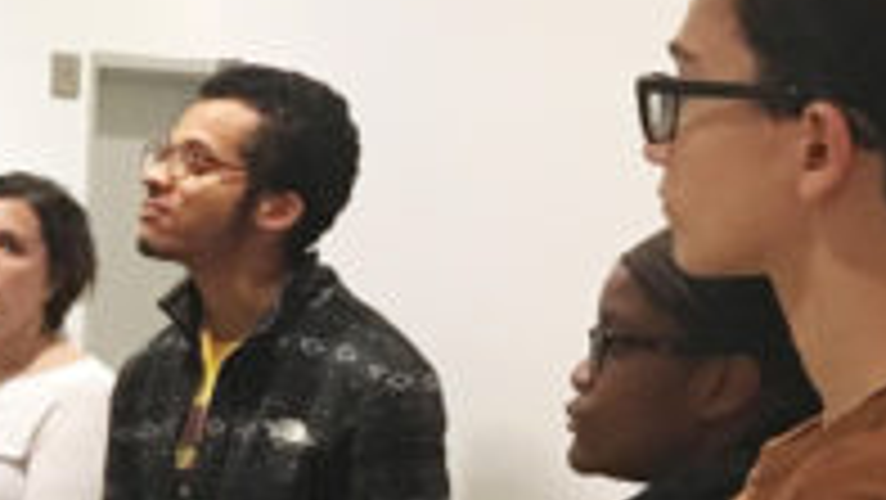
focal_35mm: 128
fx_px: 3008
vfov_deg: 9.4
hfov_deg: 14.7
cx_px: -715
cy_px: 559
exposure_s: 1/30
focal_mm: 4.15
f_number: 2.2
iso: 200
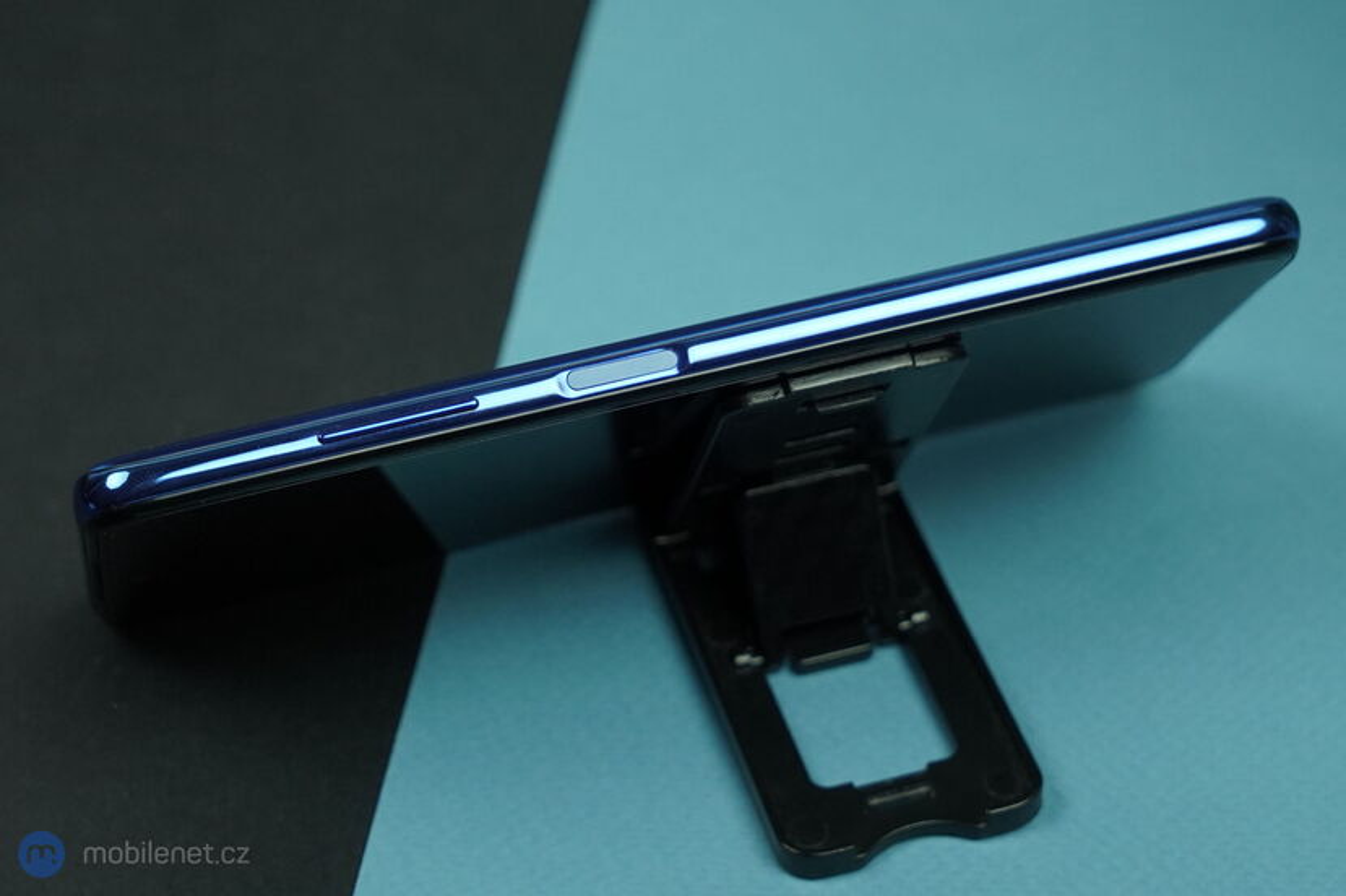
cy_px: 448
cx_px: 673
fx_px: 1981
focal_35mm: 53
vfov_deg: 25.5
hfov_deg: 37.5
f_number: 5.6
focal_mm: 53
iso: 1600
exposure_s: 1/500
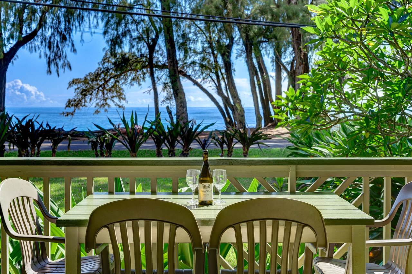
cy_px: 137
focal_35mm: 50
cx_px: 206
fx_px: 572
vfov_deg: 26.9
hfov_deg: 39.6
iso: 320
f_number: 9
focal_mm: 50
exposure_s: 1/400
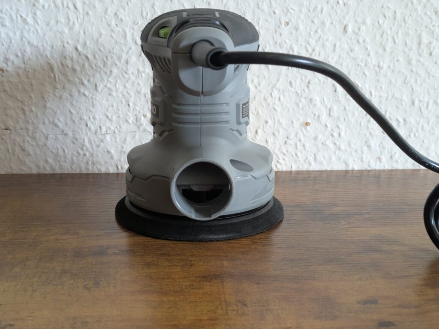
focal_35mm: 51
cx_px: 220
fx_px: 647
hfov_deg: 37.5
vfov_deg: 28.6
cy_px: 164
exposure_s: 1/50
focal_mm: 5.43
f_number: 1.89
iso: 169
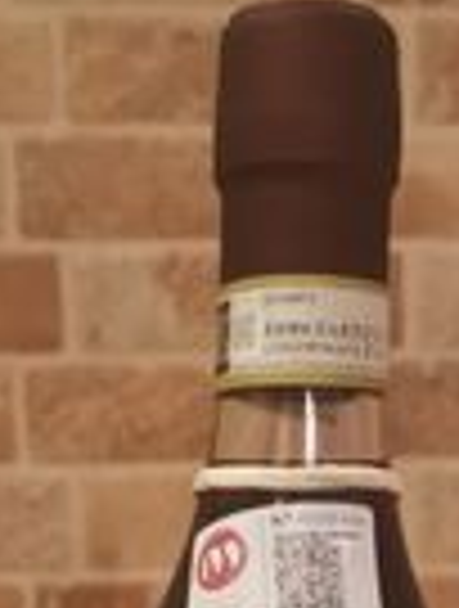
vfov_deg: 20.8
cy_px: 797
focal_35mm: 85
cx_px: 266
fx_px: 1496
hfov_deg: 17.4
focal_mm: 5.58
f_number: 1.8
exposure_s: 1/33.3
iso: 500
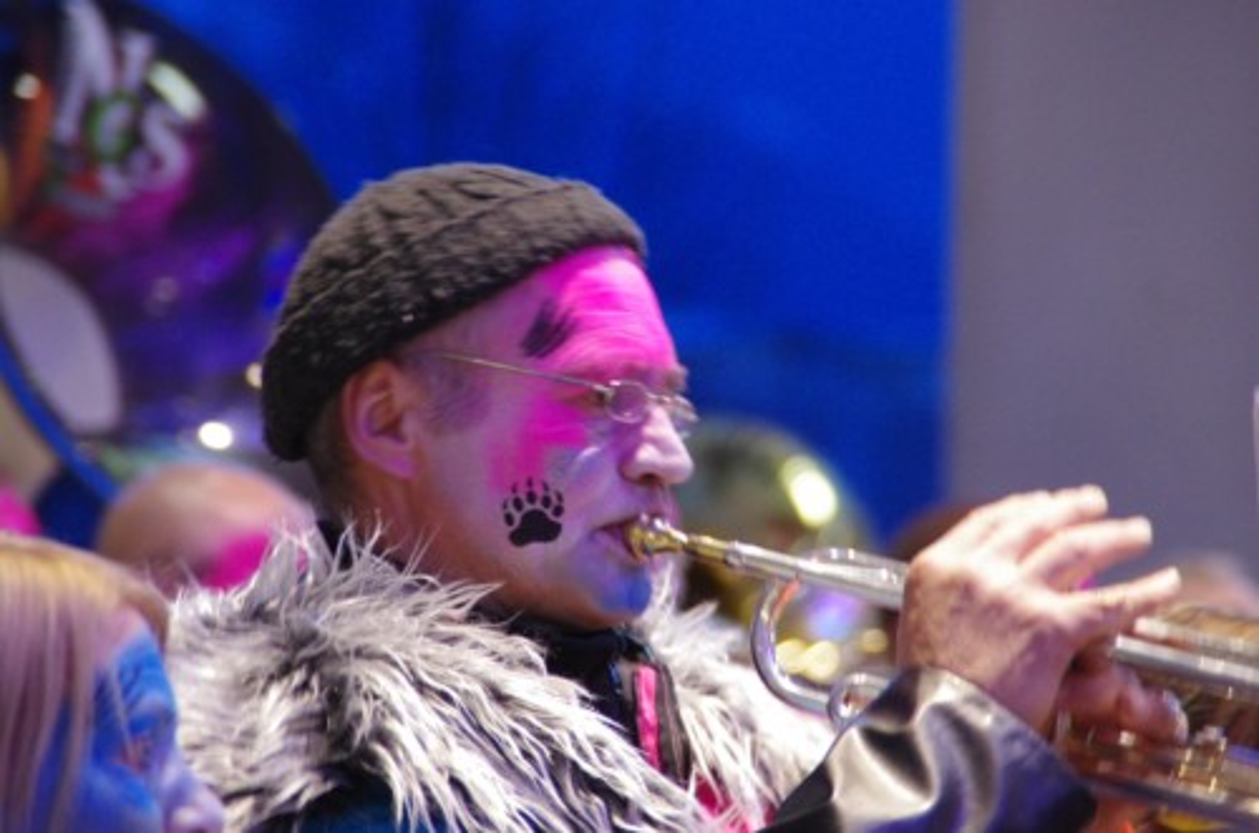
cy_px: 416
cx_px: 630
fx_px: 10468
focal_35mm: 300
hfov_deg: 6.9
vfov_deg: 4.6
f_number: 6.3
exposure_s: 1/10
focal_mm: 200
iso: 3200
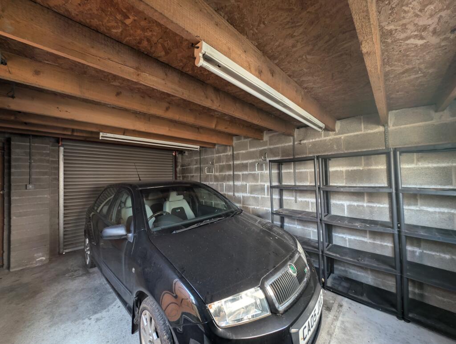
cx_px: 228
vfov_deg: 94.6
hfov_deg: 110.5
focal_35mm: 12
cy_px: 172
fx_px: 158
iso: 47
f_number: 1.95
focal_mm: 2.23
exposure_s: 1/16.6
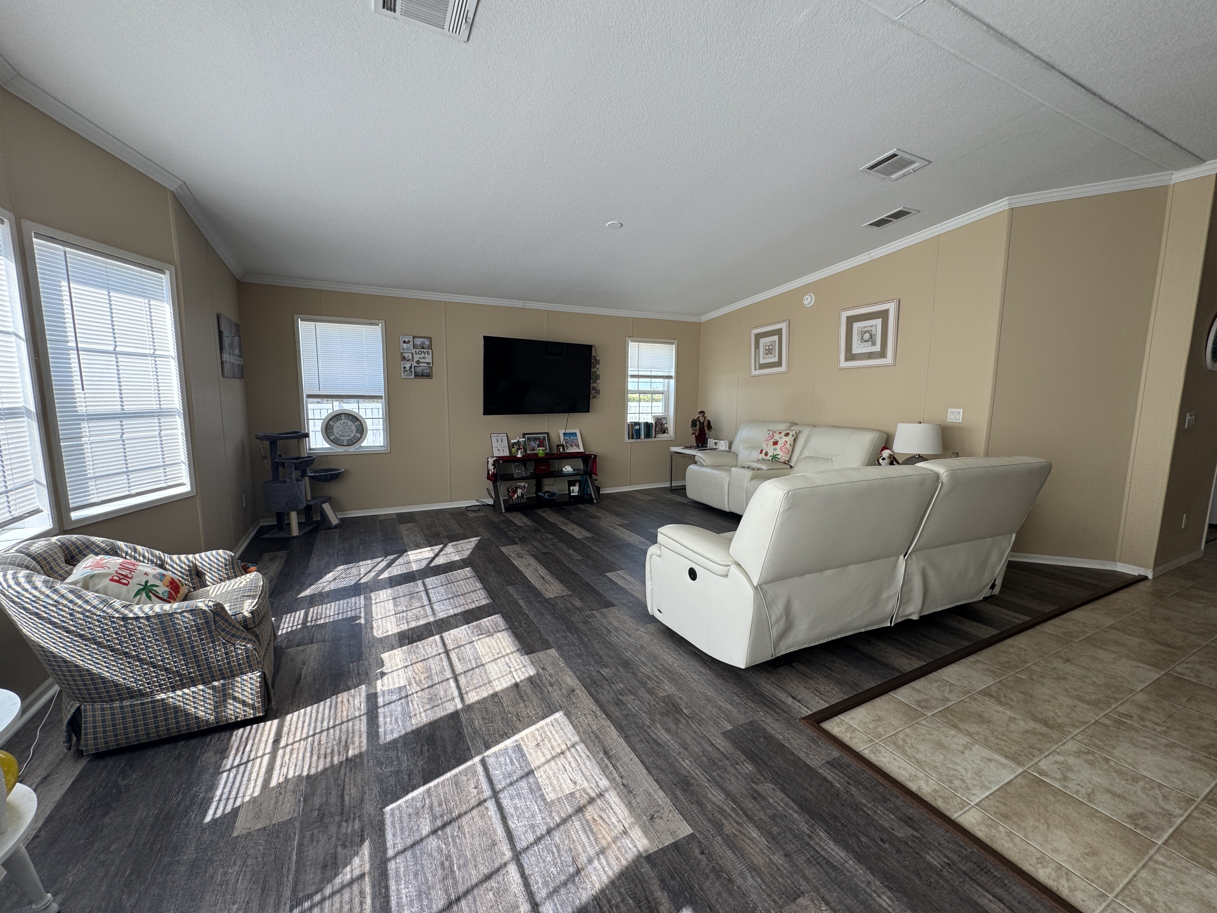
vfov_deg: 85.7
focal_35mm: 14
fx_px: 492
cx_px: 608
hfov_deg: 102.1
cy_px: 456
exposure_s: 1/133
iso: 40
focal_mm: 2.22
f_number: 2.2
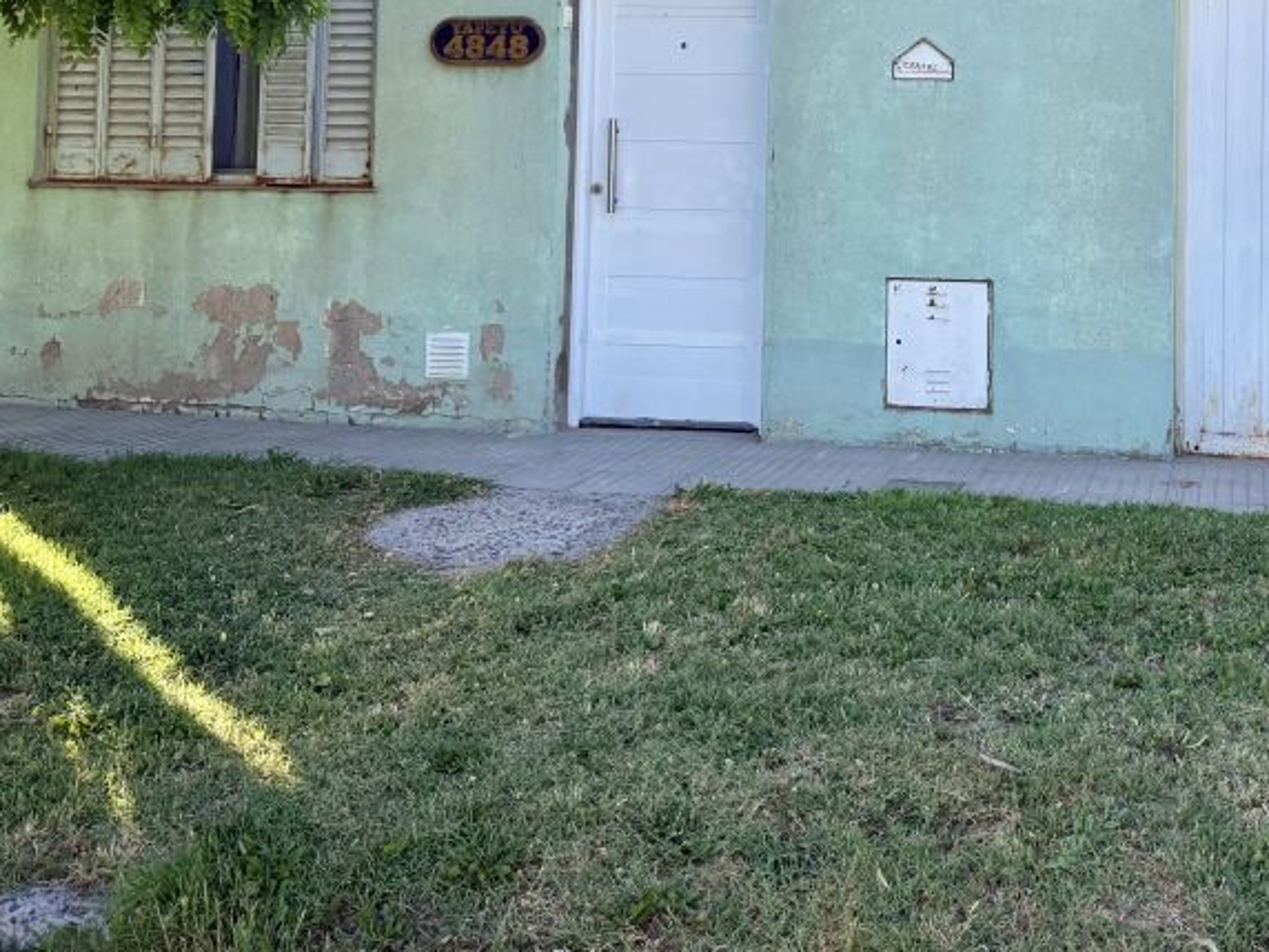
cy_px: 133
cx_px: 952
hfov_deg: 42.5
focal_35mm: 43
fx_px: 1576
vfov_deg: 32.3
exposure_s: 1/2000
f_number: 1.78
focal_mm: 6.76
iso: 100
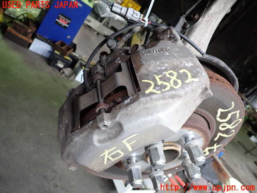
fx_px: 223
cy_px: 96
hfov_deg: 60.0
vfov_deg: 46.8
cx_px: 128
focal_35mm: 30
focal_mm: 5.4
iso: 250
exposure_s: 1/30
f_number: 2.3
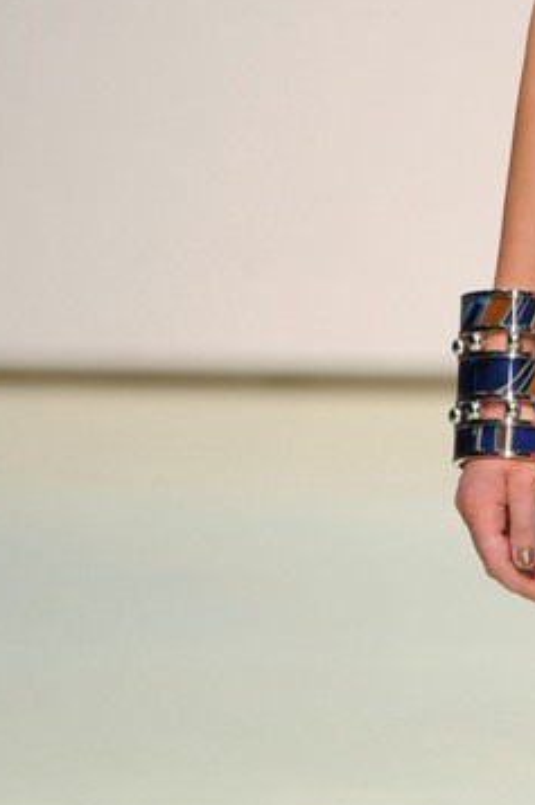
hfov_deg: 1.2
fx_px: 24814
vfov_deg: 1.9
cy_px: 434
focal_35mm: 1110
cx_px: 822
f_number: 5.6
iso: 1000
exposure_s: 1/400
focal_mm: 310
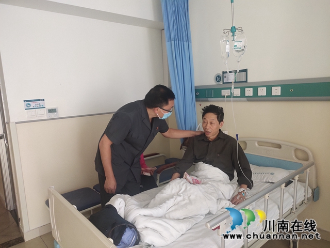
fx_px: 219
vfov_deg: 58.9
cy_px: 124
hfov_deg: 73.9
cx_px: 165
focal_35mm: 23
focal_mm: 4.74
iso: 989
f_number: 1.79
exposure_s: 1/50
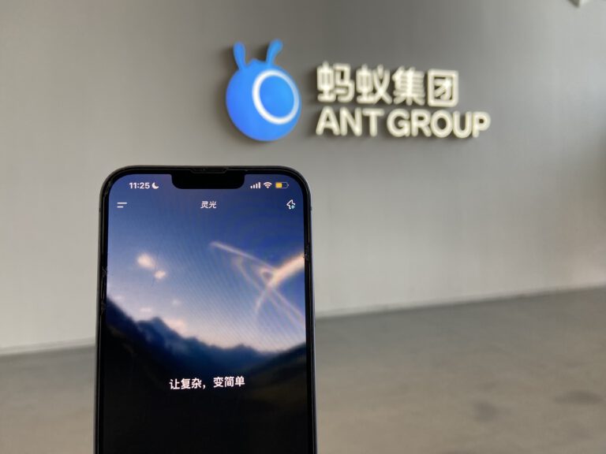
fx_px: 455
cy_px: 227
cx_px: 303
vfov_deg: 53.1
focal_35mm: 26
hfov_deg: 67.3
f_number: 1.8
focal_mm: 4.25
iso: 64
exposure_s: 1/122
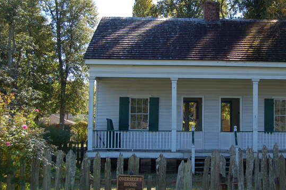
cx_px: 204
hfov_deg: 29.0
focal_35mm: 69
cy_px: 78
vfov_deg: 19.8
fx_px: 546
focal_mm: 31
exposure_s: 1/500
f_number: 5.6
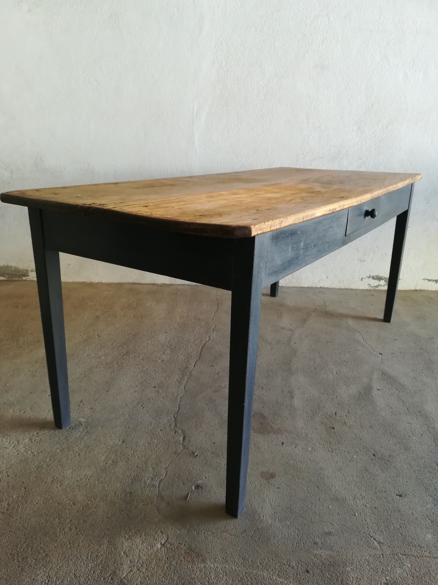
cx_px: 219
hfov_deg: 53.1
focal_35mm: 26
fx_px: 439
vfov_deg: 67.3
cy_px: 292
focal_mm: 3.83
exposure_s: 1/50
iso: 80
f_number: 2.2
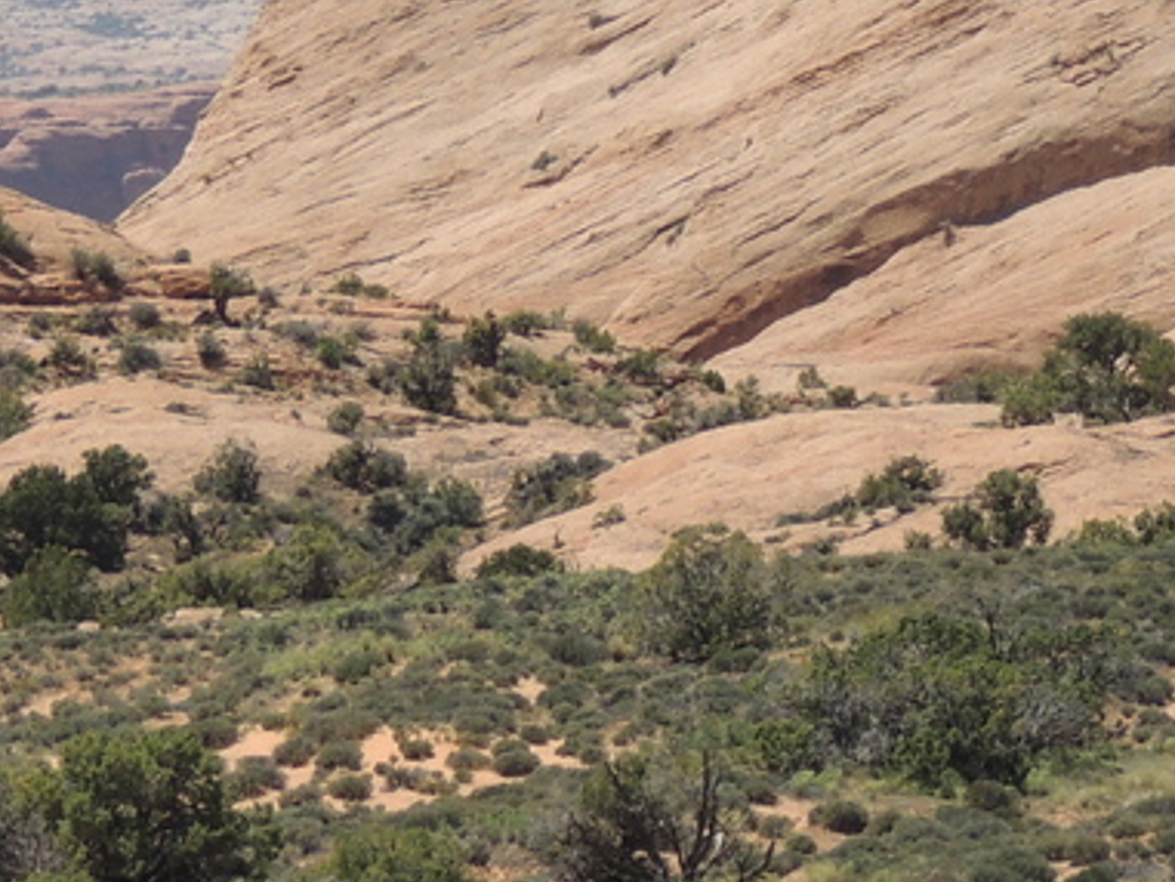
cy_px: 117
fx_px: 19388
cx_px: 885
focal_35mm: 571
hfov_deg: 3.5
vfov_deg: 2.6
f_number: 4.5
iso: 100
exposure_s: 1/640
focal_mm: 30.3
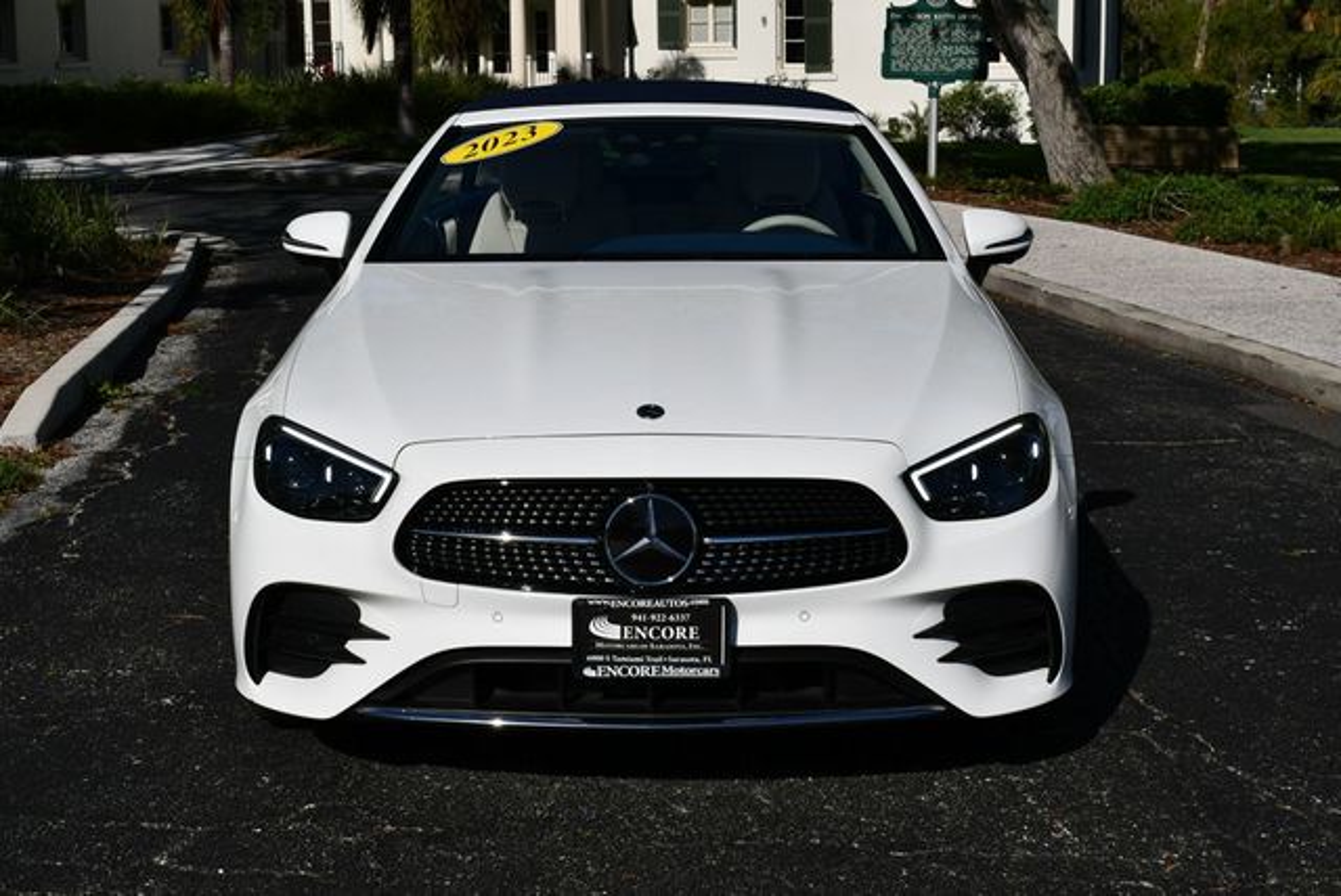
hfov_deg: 31.4
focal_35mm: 64
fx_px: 2386
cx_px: 670
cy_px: 448
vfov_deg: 21.3
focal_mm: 32
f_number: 11
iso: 100
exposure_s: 1/500
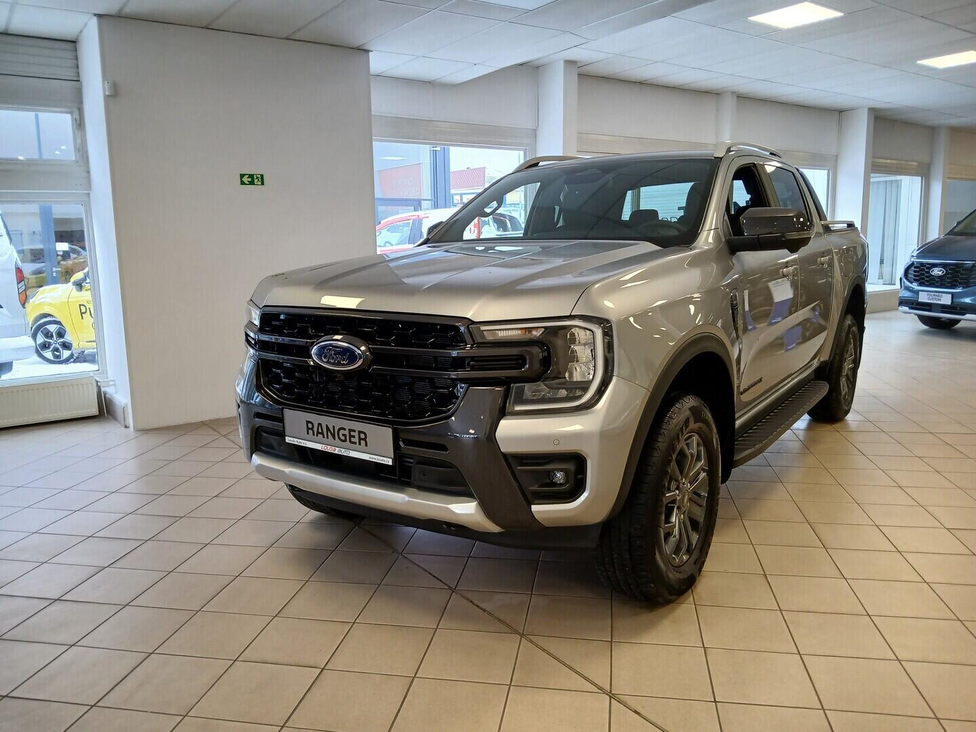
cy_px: 366
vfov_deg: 53.1
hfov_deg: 67.3
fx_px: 733
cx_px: 488
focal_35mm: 26
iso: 100
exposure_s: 1/50
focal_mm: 3.98
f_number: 1.8
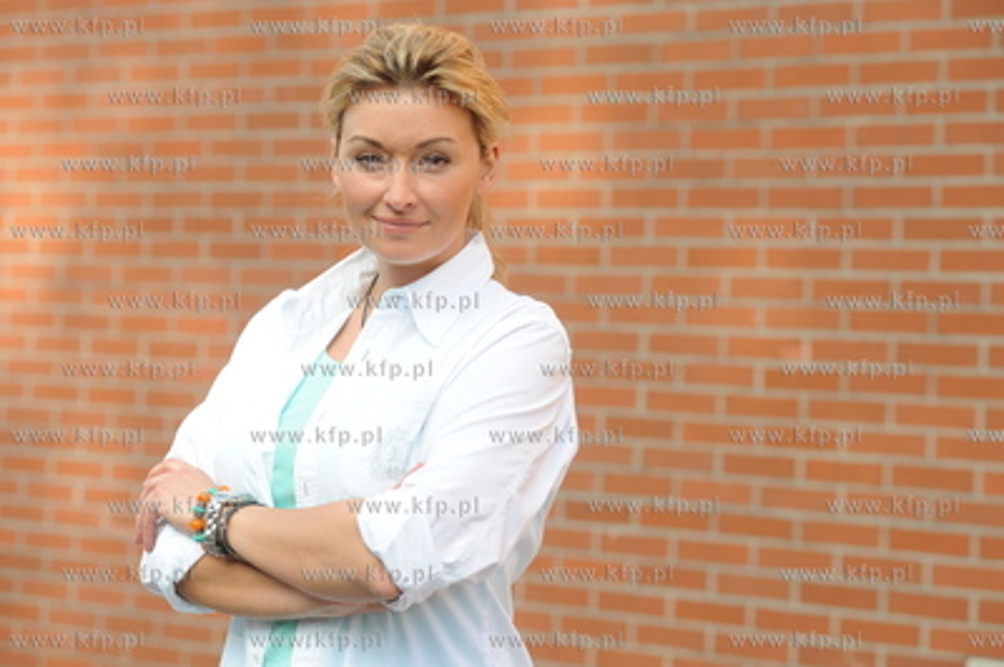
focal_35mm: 105
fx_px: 2926
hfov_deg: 19.5
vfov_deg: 13.0
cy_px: 334
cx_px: 502
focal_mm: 105
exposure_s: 1/250
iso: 200
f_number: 5.6
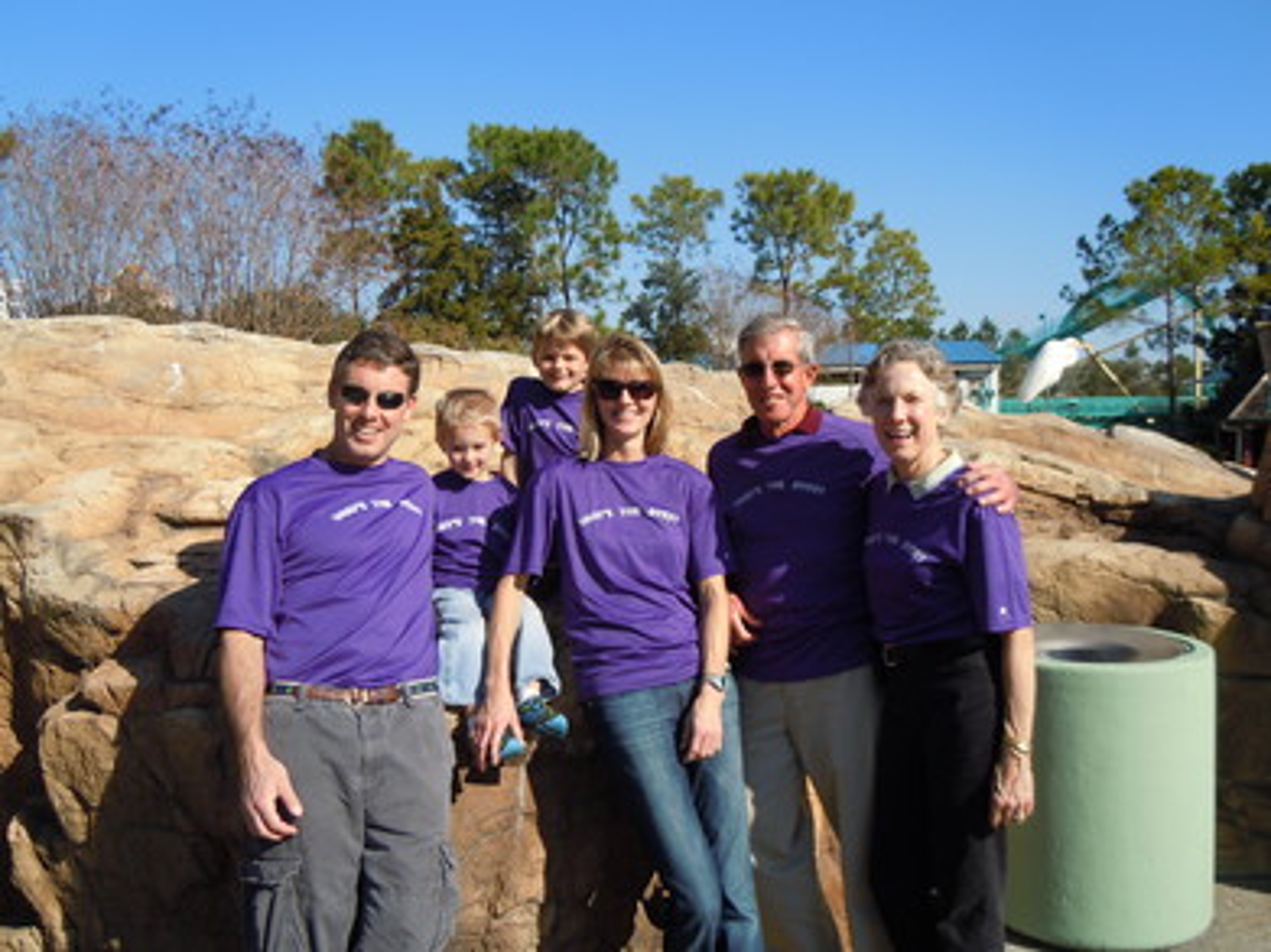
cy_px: 476
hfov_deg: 60.0
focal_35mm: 30
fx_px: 1101
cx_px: 636
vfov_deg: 46.8
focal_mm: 5.4
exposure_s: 1/250
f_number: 7
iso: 100
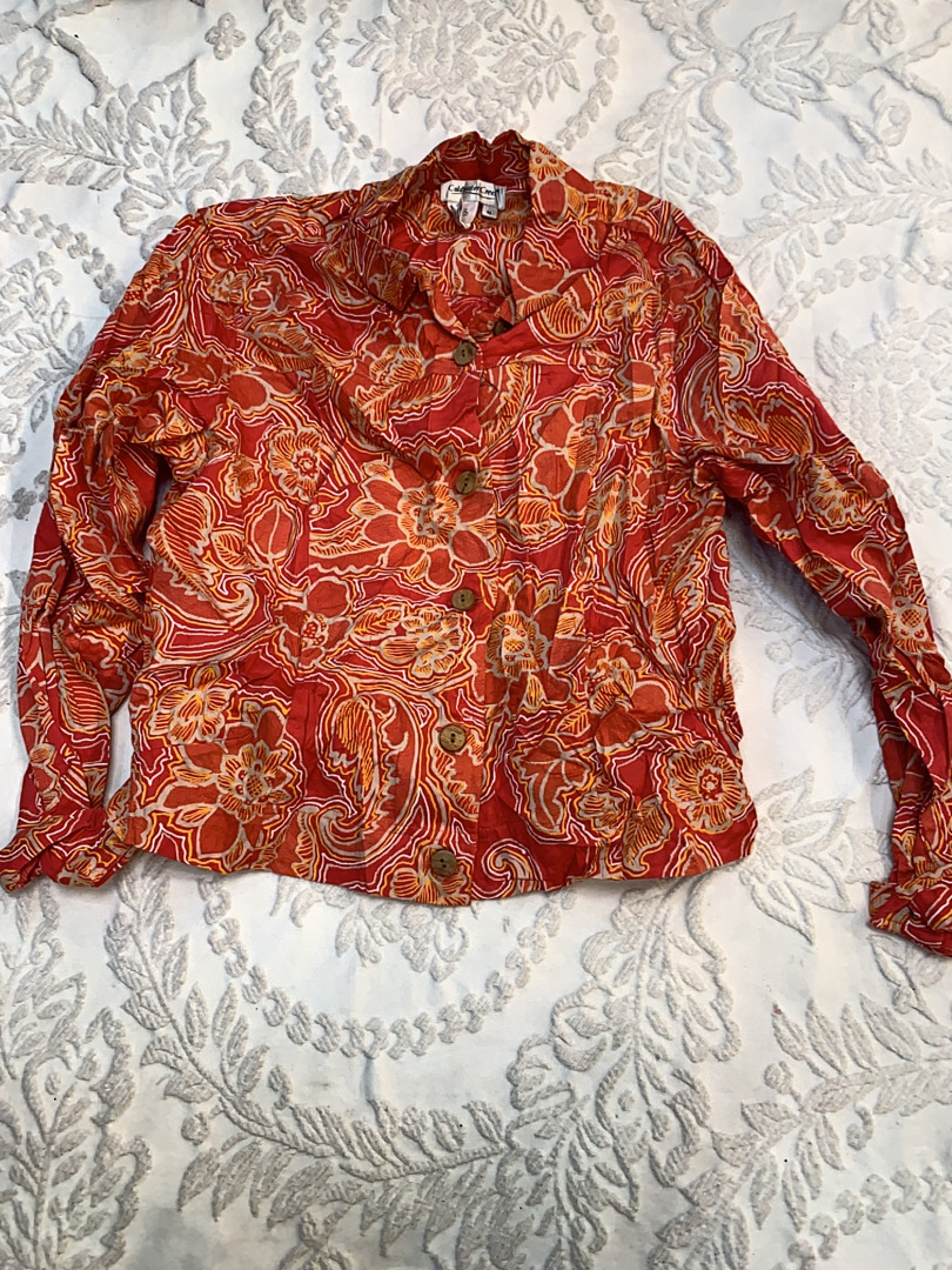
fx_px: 953
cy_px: 635
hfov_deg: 53.1
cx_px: 476
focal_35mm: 26
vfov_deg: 67.3
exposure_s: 1/100
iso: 40
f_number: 1.8
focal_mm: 4.25
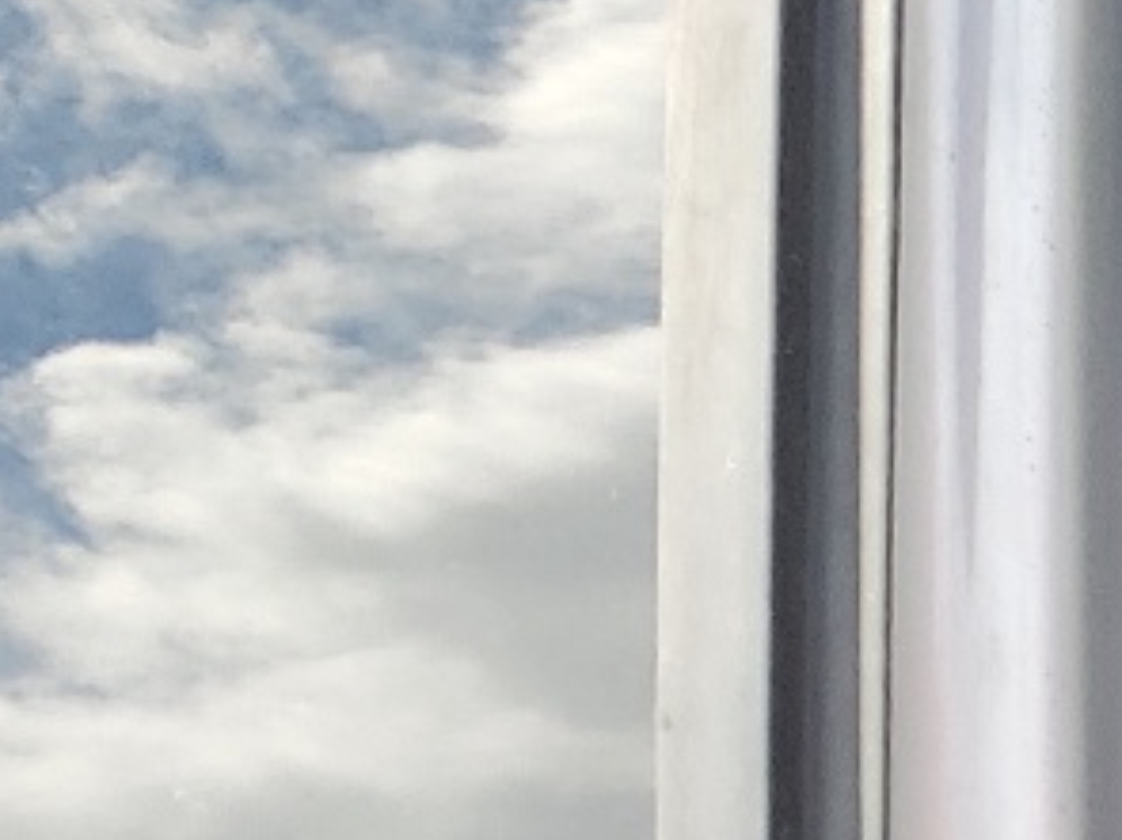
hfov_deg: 11.0
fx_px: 4568
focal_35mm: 141
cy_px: 1334
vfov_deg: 10.1
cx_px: 2978
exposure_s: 1/625
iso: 50
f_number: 1.5
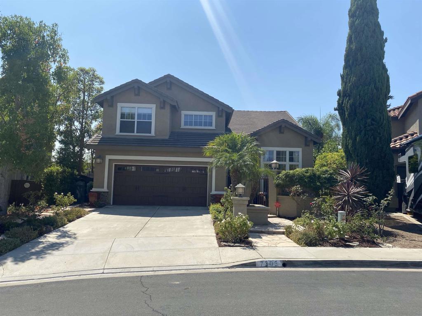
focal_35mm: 26
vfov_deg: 53.1
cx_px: 211
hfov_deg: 67.3
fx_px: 317
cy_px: 158
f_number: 1.8
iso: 32
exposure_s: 1/3497
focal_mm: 4.25
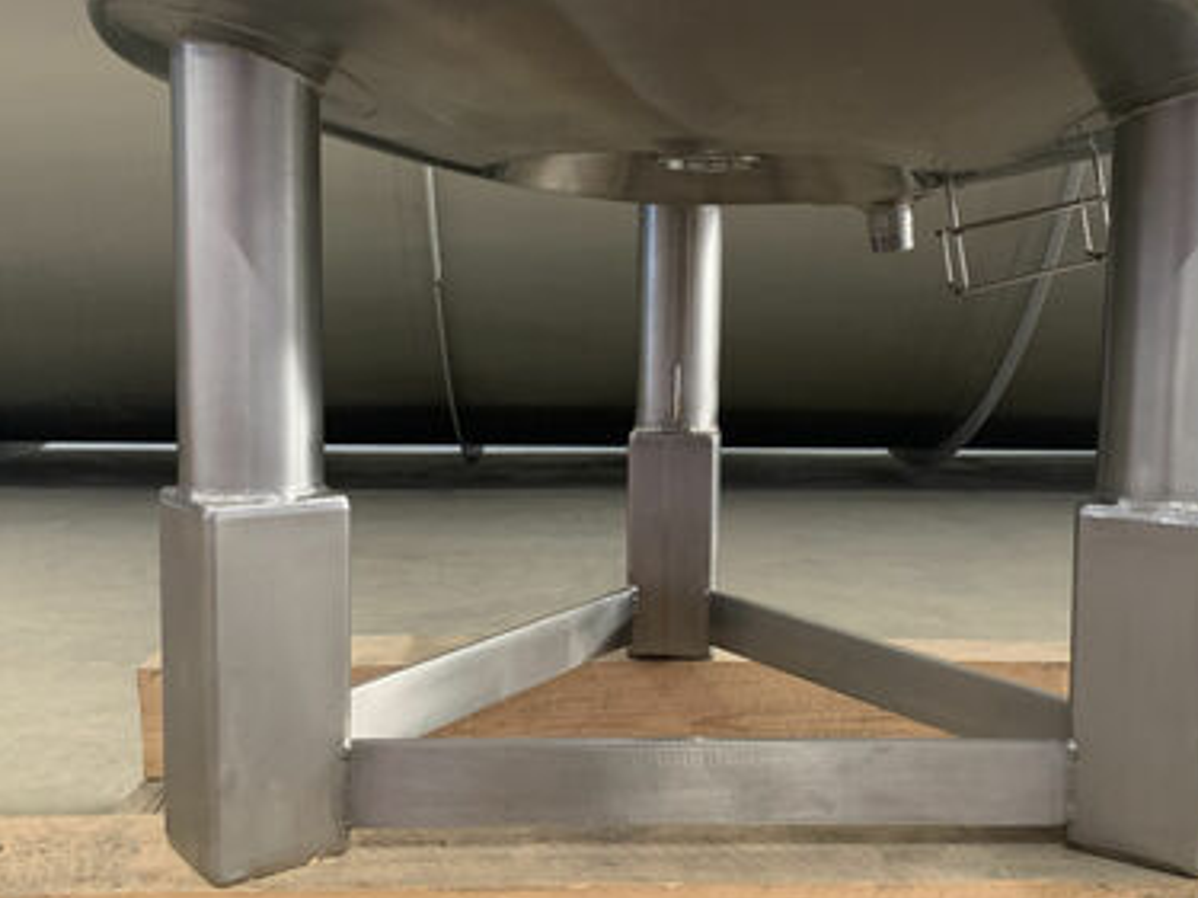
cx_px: 717
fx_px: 1280
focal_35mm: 37
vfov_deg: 38.6
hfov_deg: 49.8
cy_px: 457
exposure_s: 1/60
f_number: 1.8
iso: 250
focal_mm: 4.25
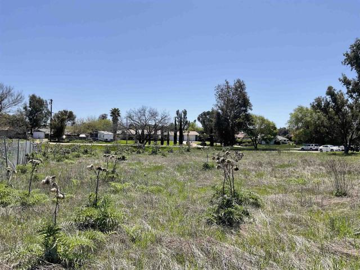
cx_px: 180
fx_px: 302
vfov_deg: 48.2
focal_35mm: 29
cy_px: 135
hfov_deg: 61.7
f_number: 1.8
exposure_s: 1/2320
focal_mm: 3
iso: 20
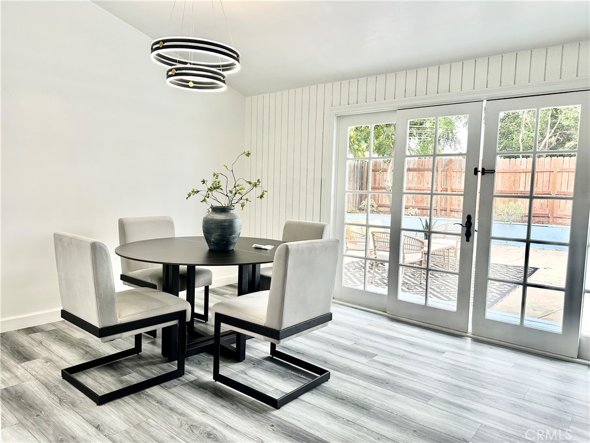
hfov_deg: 71.6
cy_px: 222
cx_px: 295
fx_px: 409
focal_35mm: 24
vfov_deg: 56.8
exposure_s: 1/120
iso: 64
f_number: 1.78
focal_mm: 6.86
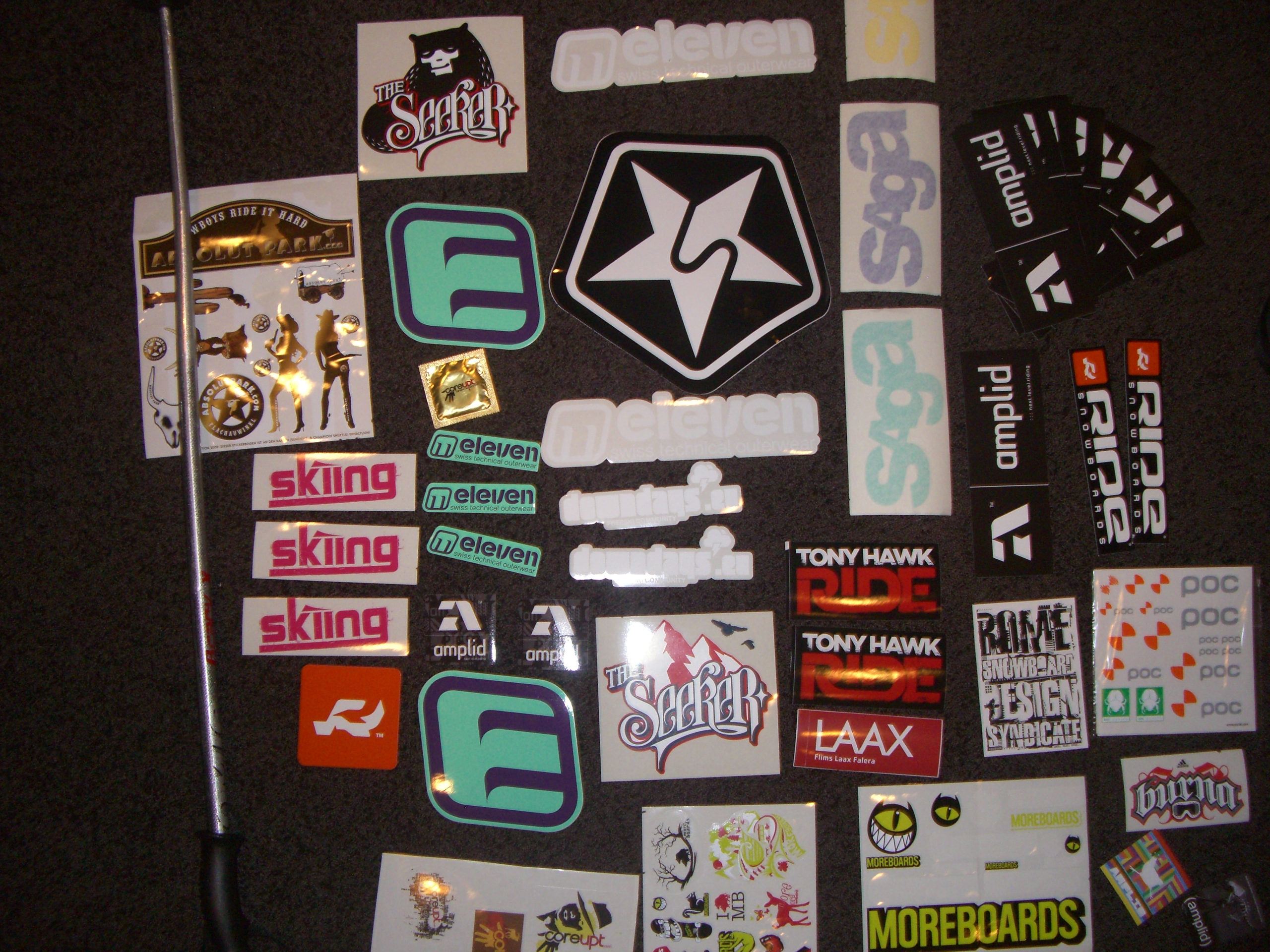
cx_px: 635
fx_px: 1394
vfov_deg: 37.7
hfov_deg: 49.0
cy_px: 476
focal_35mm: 38
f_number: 2.8
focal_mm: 7.9
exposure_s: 1/60
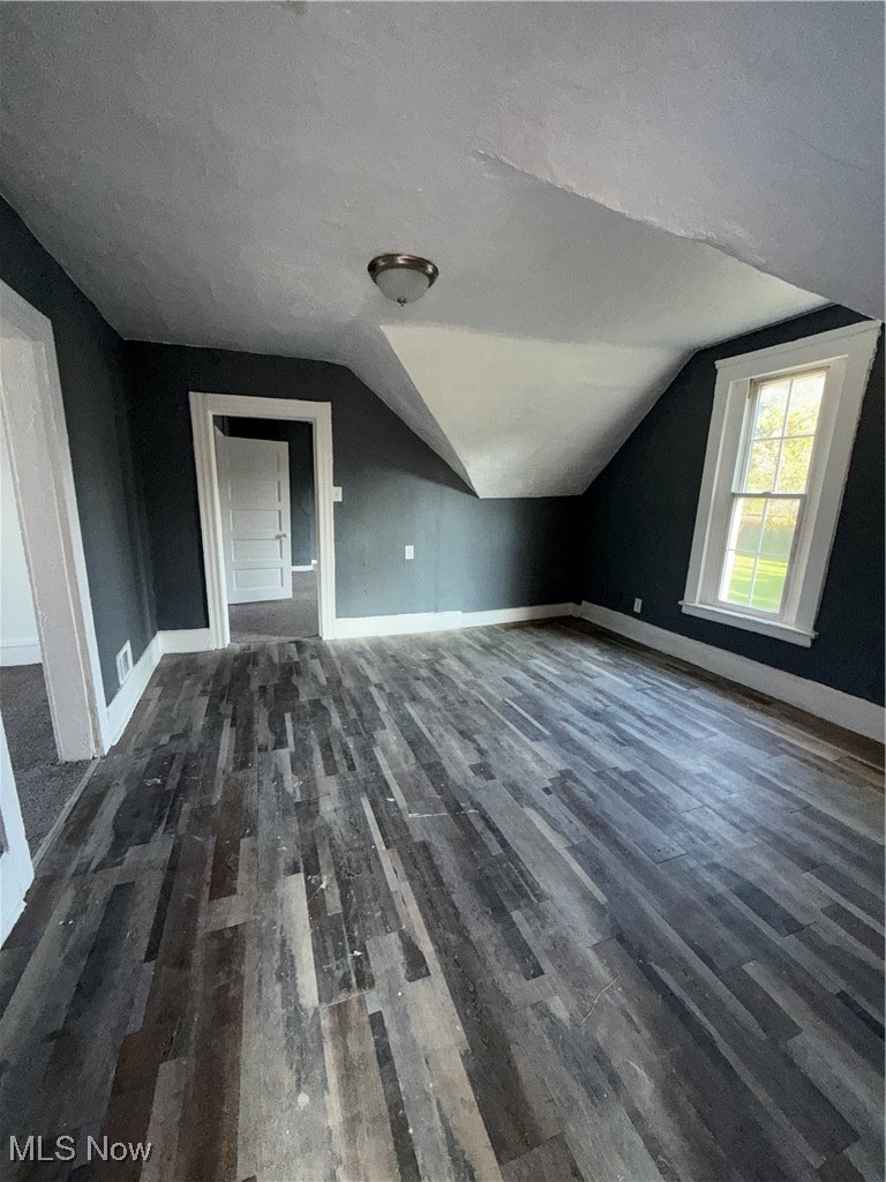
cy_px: 591
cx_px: 443
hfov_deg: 85.7
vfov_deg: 102.1
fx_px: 478
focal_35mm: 14
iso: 160
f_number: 2.2
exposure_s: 1/98
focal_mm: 2.22
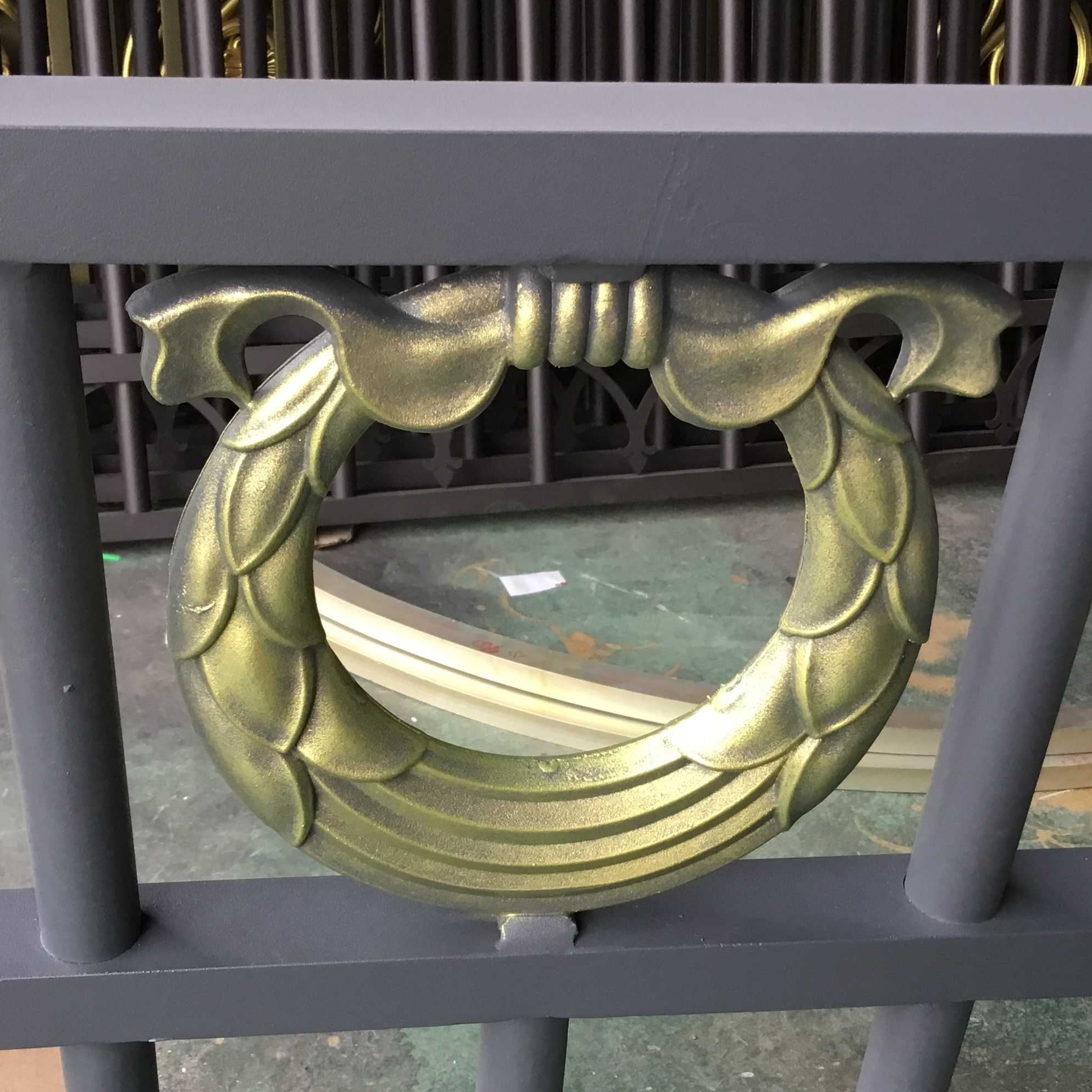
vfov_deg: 37.4
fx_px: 1606
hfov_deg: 37.5
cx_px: 462
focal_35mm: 45
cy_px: 671
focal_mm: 3.3
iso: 40
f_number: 2.4
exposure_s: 1/33
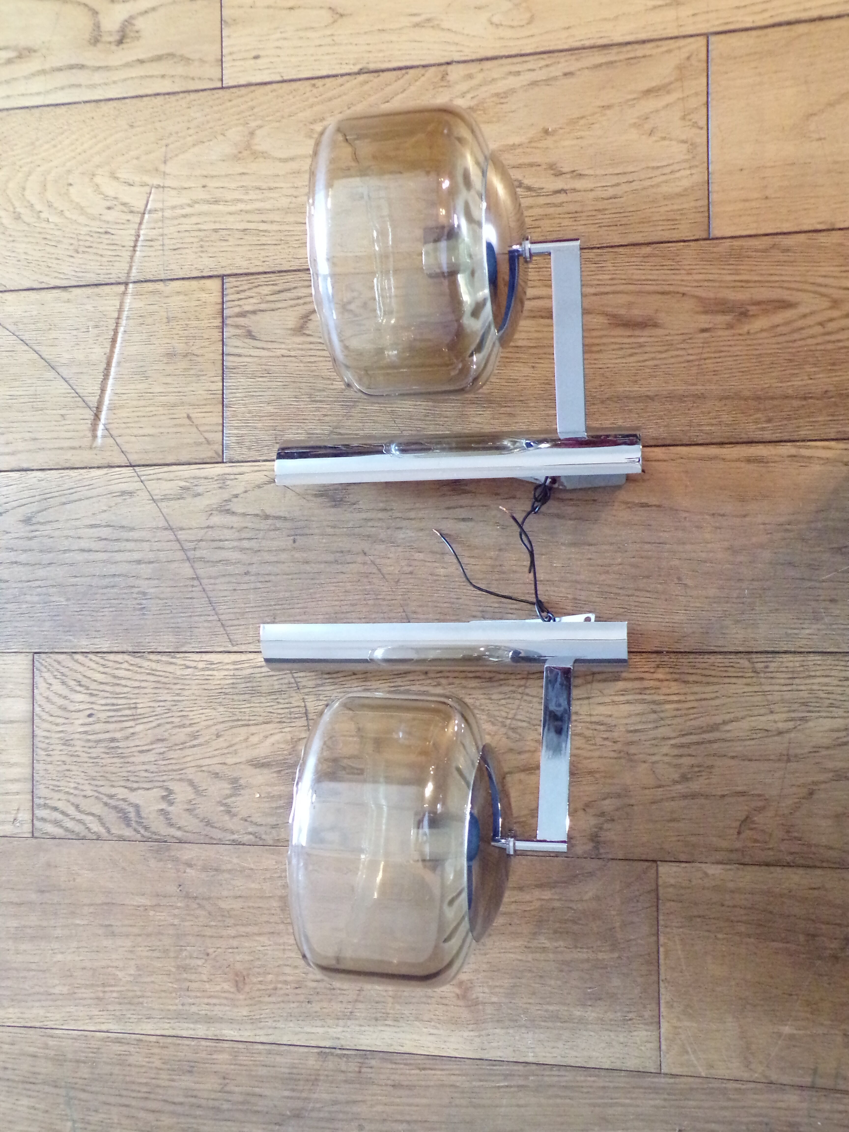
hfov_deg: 44.2
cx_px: 424
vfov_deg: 56.8
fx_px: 1046
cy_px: 566
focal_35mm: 32
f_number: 3.2
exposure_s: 1/17
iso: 800
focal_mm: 5.8
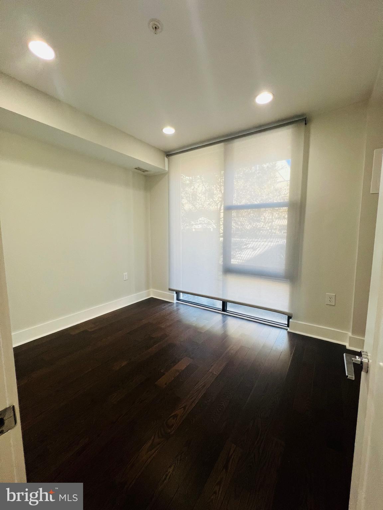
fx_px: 192
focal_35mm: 13
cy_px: 255
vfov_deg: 106.2
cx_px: 192
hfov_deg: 89.9
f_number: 1.8
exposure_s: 1/120
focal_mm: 1.57
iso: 125
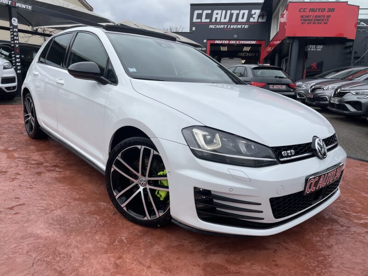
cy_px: 138
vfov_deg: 53.1
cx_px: 184
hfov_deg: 67.3
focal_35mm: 26
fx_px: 276
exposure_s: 1/1887
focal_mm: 4.2
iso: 32
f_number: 1.6
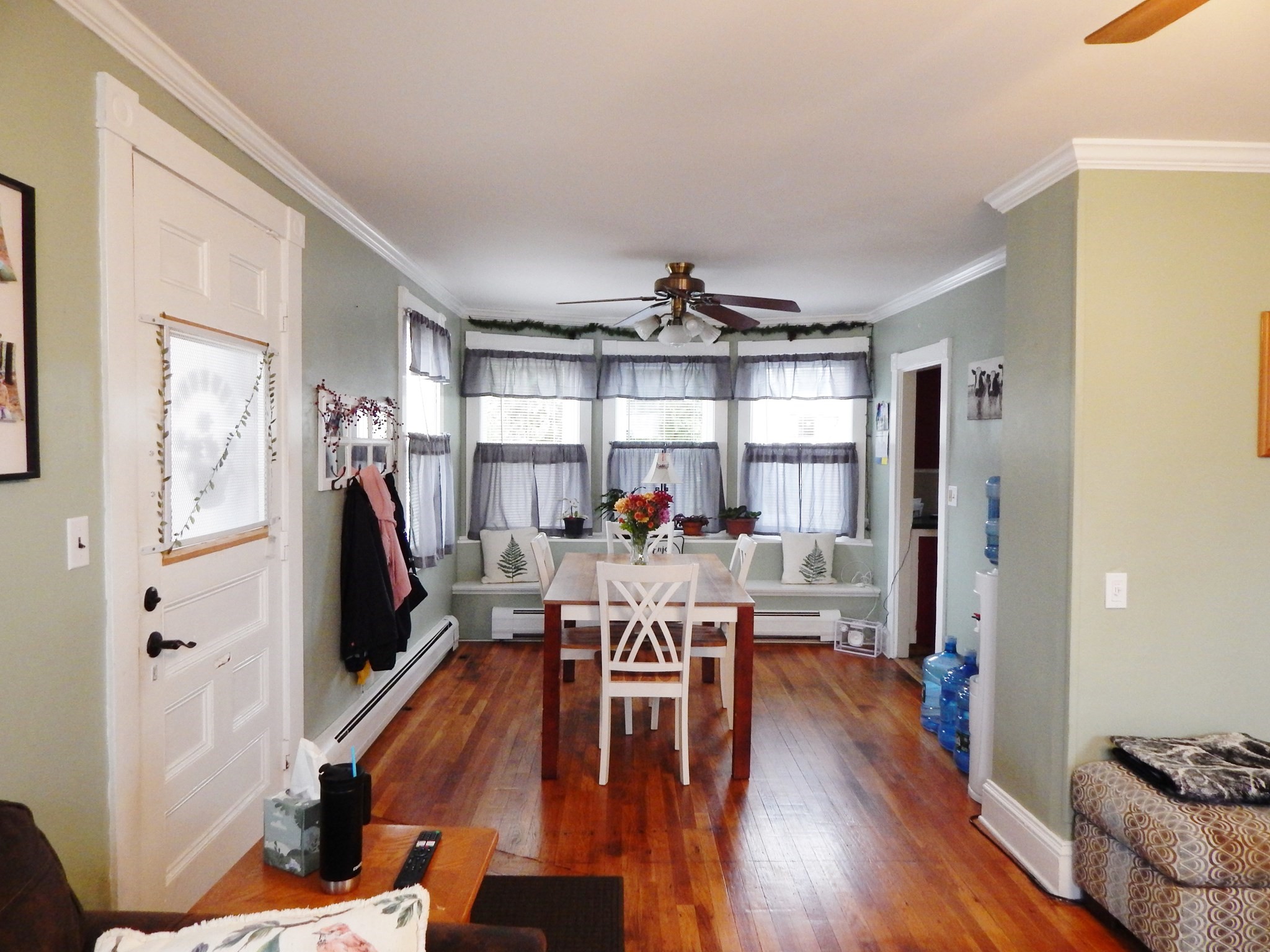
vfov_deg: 58.9
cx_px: 635
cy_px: 476
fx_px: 844
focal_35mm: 23
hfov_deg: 73.9
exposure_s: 1/30
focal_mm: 4
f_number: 3
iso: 400
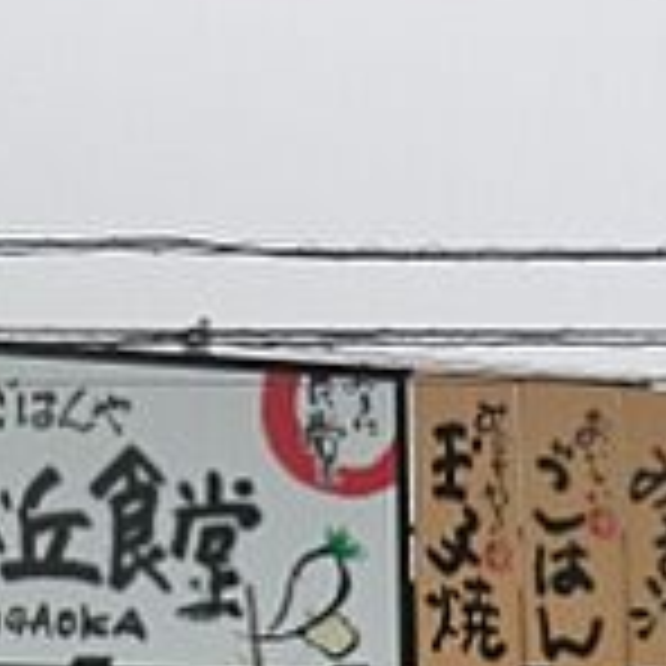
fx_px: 3918
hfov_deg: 9.6
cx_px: -27
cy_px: 502
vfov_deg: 9.7
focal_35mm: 180
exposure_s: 1/400
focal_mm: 8.4
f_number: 4
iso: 80
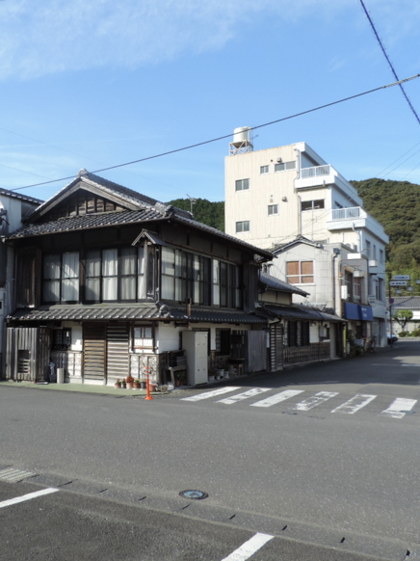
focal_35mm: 33
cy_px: 280
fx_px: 534
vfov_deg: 55.4
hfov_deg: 42.0
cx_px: 119
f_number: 3
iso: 80
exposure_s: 1/640
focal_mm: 4.3
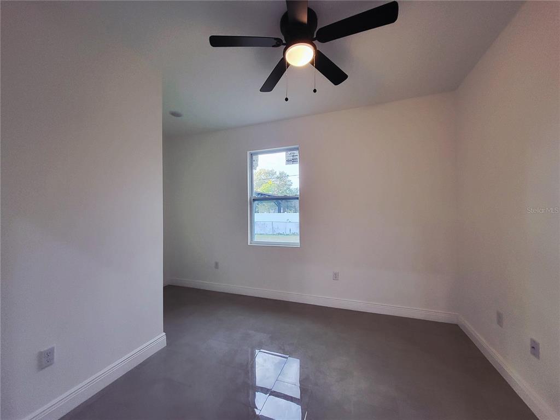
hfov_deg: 106.2
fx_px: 210
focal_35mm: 13
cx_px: 280
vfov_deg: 89.9
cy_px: 210
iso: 200
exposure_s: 1/60
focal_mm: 1.74
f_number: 2.2
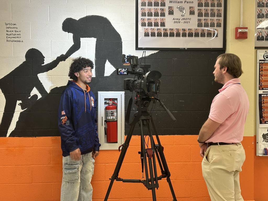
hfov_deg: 39.7
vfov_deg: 30.3
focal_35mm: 48
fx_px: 372
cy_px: 100
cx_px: 134
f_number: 1.78
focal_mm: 6.86
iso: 80
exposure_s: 1/54
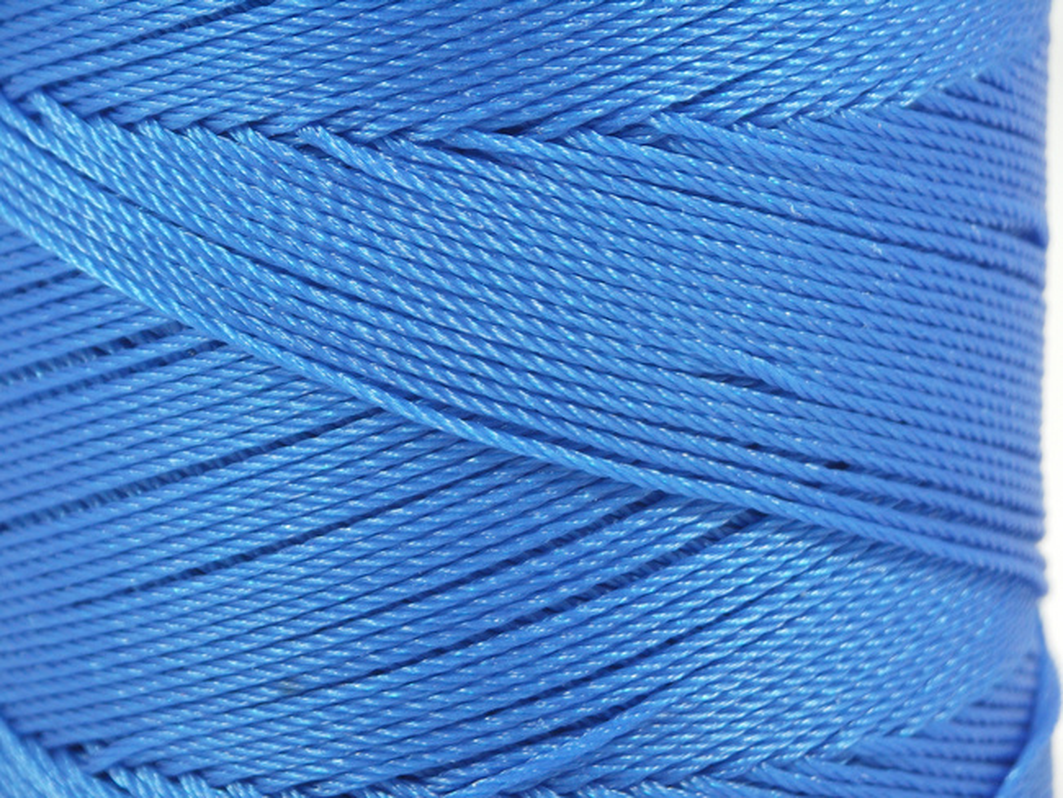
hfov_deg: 9.9
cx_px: 532
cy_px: 399
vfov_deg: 7.4
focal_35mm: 200
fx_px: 6144
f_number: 3.5
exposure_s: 1/80
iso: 160
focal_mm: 50.8
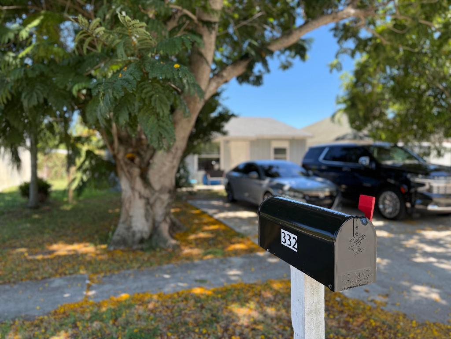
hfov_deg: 71.6
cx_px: 226
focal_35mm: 24
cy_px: 170
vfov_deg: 56.8
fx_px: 313
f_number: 1.78
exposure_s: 1/750
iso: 100
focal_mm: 6.76
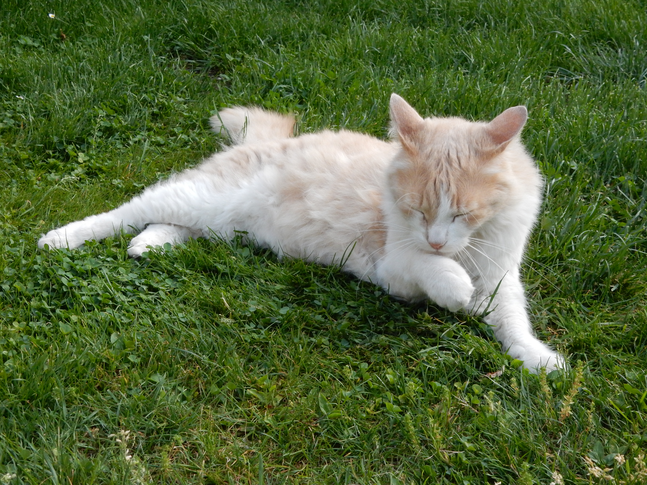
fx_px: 1121
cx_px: 324
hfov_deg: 32.2
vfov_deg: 24.4
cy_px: 242
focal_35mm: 60
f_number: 4.5
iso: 400
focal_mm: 10.7
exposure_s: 1/250
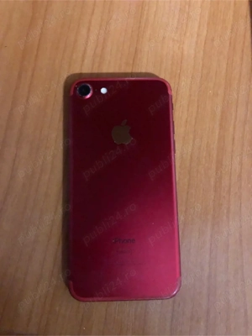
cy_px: 168
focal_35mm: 28
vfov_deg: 63.4
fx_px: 272
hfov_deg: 49.7
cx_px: 126
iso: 250
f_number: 1.8
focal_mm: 3.99
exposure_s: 1/4
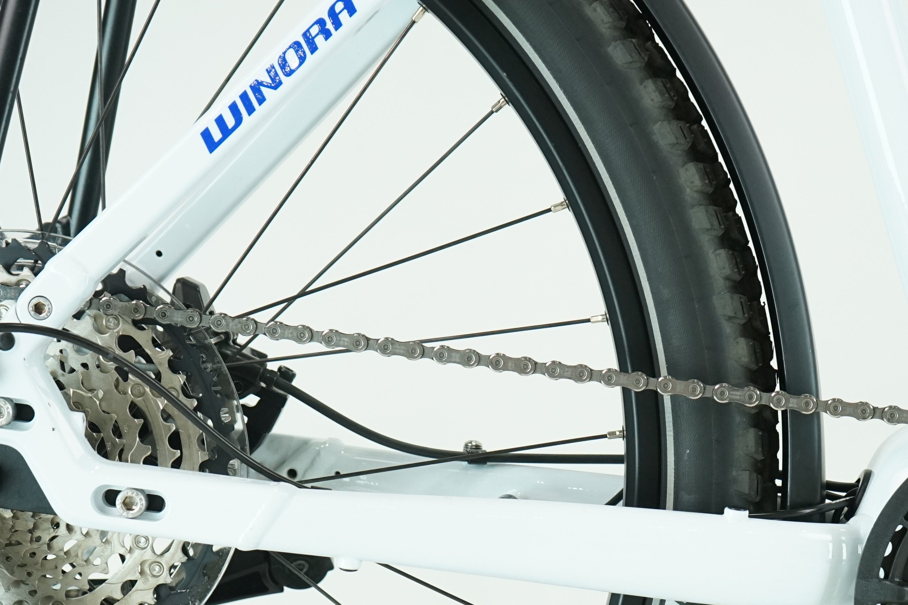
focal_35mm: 83
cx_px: 635
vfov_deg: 16.3
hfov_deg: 24.3
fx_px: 2093
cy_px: 536
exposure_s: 1/200
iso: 1600
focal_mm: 42
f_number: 5.6
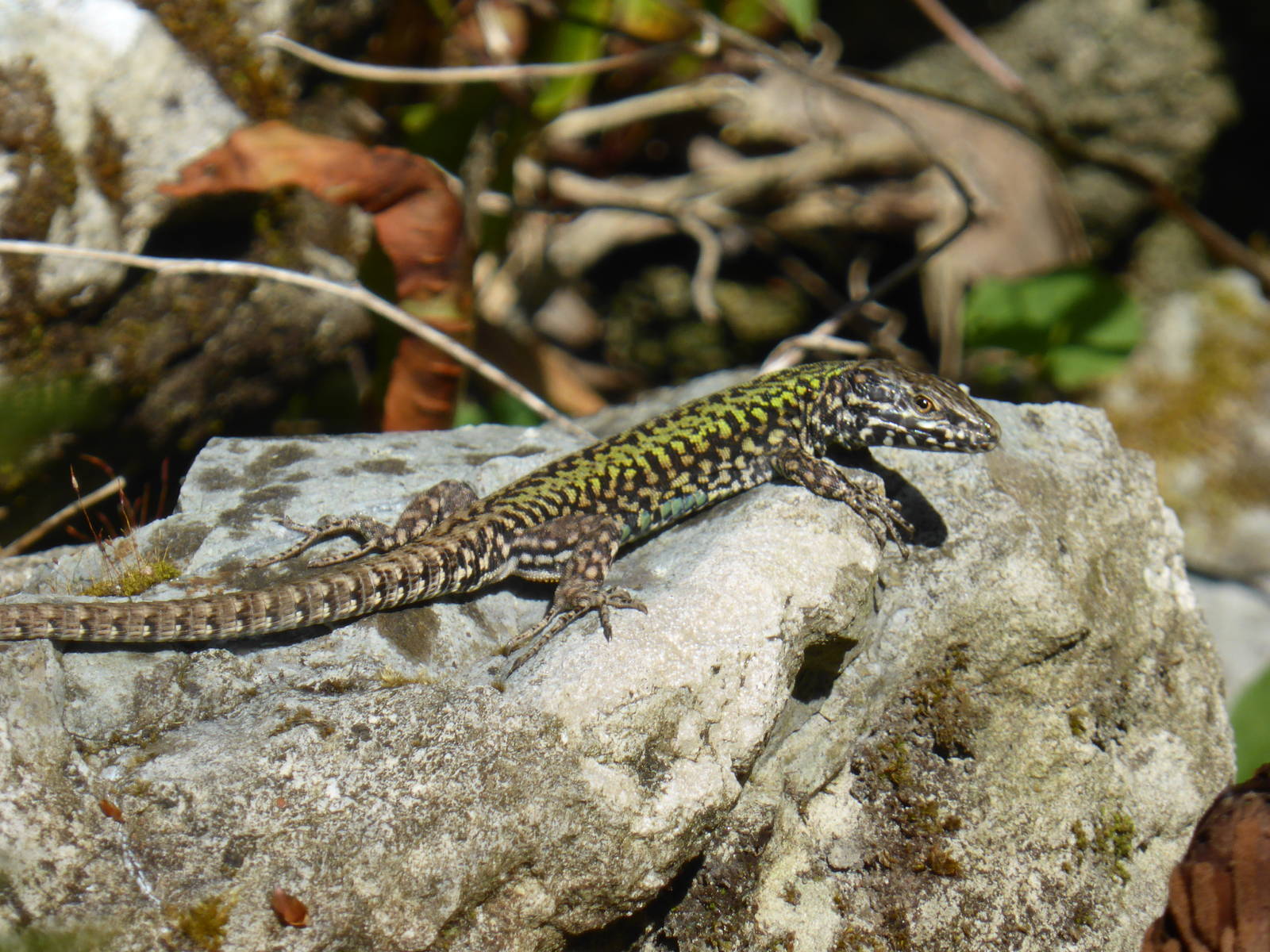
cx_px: 635
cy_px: 476
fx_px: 19371
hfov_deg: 3.8
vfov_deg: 2.8
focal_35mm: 528
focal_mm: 86
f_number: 6.4
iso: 100
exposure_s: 1/320
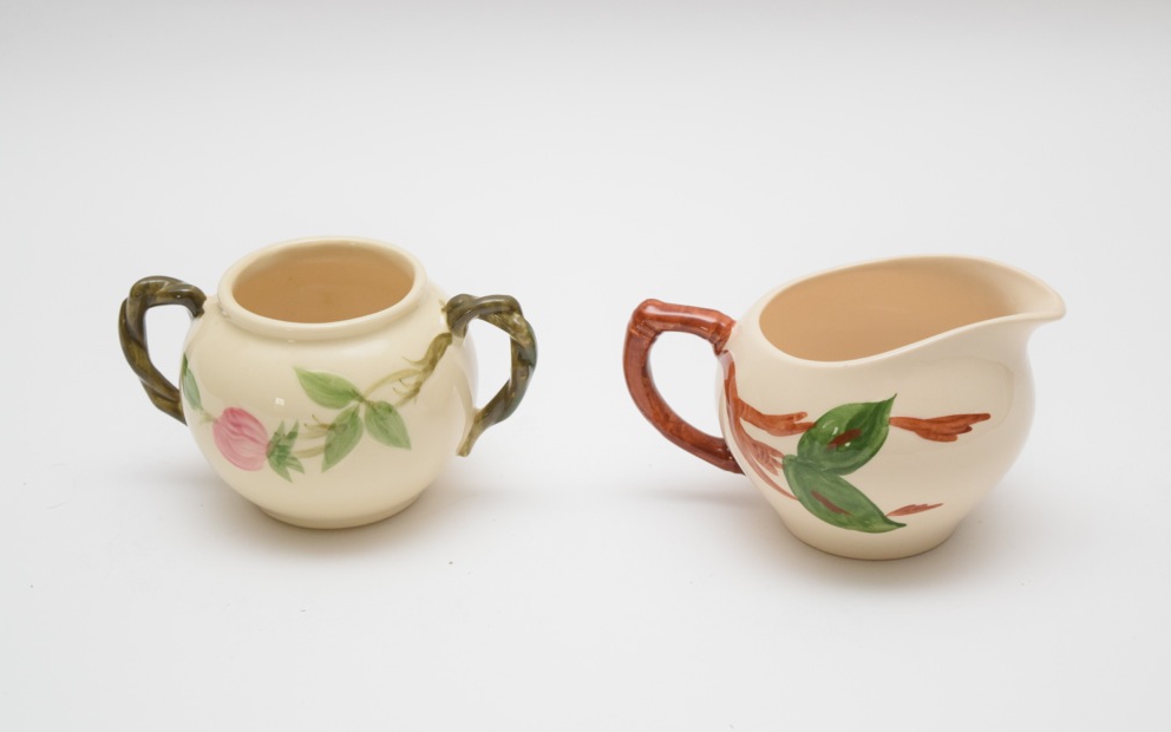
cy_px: 376
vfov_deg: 17.6
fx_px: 2362
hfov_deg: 27.8
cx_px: 586
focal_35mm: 74
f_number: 5.3
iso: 1100
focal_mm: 48
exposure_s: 1/60
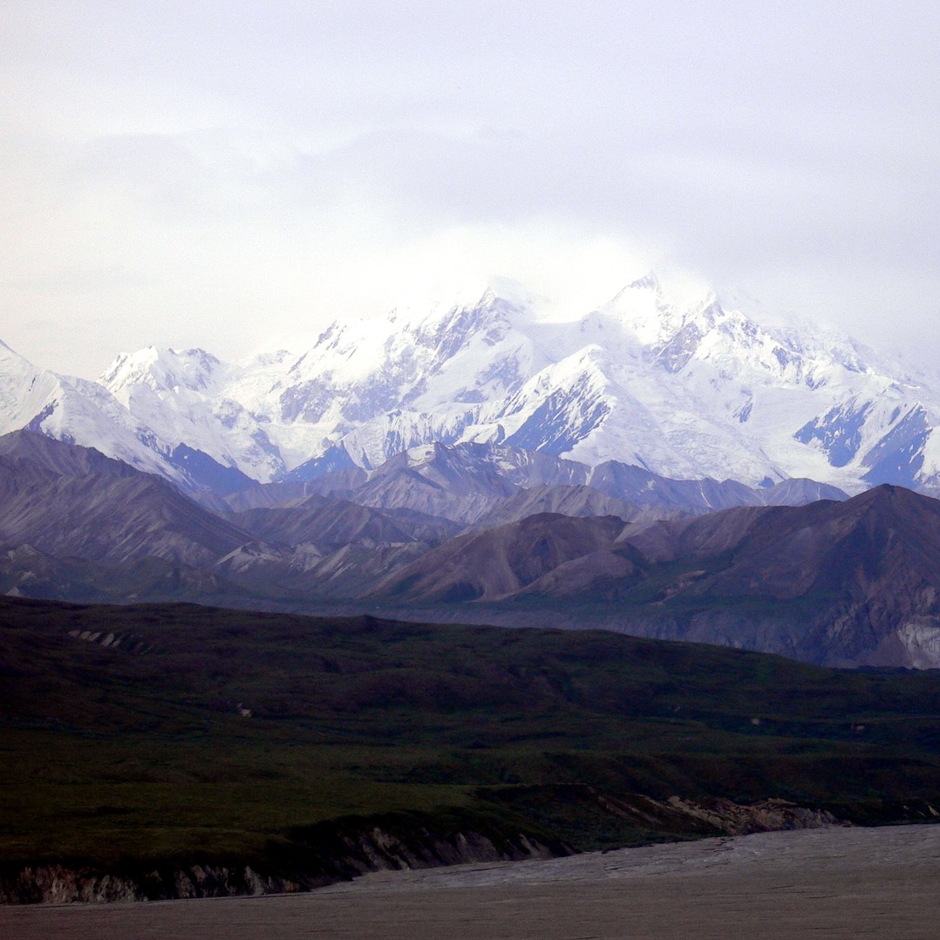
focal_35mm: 124
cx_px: 613
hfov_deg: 14.0
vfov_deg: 14.1
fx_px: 3810
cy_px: 470
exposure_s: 1/200
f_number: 10
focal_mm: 17.4
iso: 80
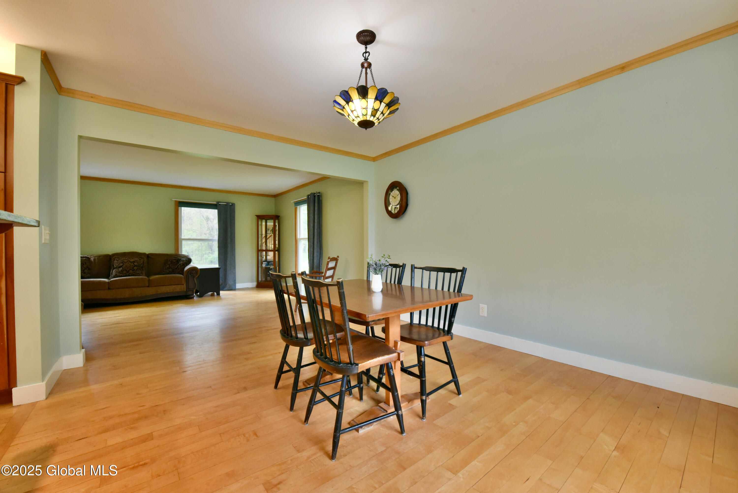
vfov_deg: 81.3
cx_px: 369
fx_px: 287
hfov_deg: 104.2
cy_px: 246
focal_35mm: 14
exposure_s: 1/50
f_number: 10
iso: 4000
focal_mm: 14
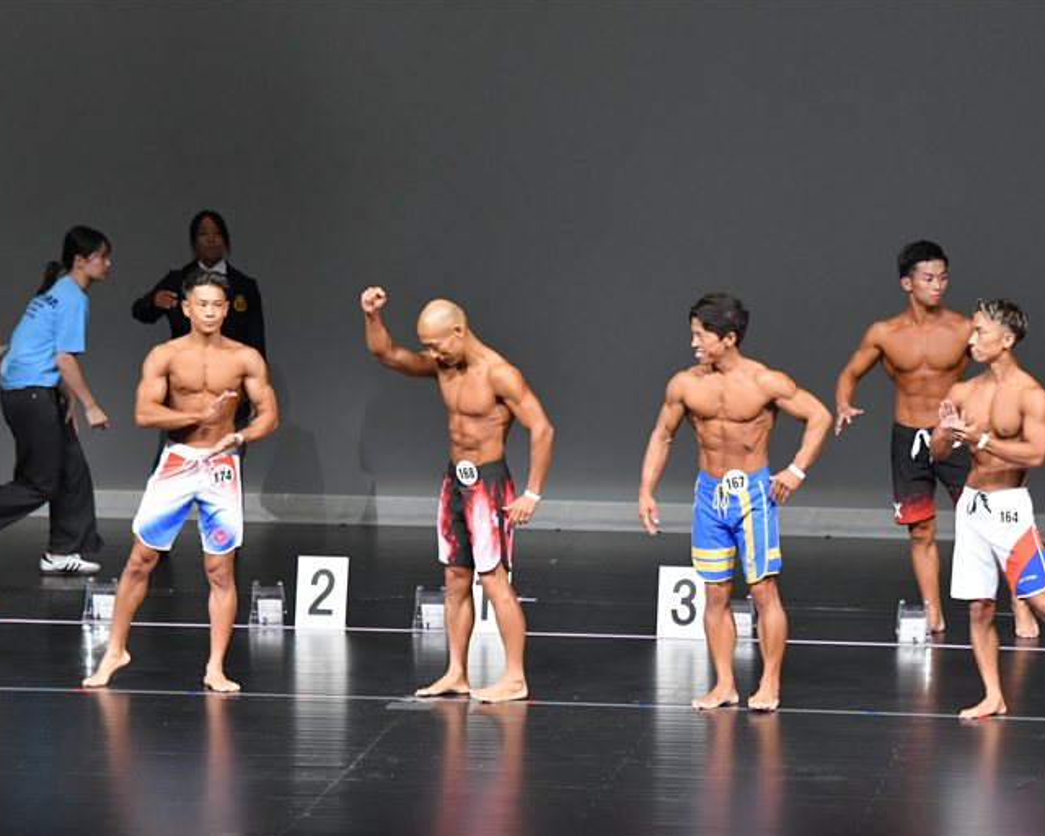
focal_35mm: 229
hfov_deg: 8.4
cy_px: 419
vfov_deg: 6.8
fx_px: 7084
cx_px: 540
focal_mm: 135
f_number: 5.6
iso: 5000
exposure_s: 1/400
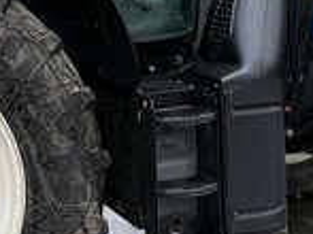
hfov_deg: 18.5
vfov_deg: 13.8
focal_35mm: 106
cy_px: 19
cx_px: 126
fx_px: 958
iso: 100
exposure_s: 1/192
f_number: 1.78
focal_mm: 6.76
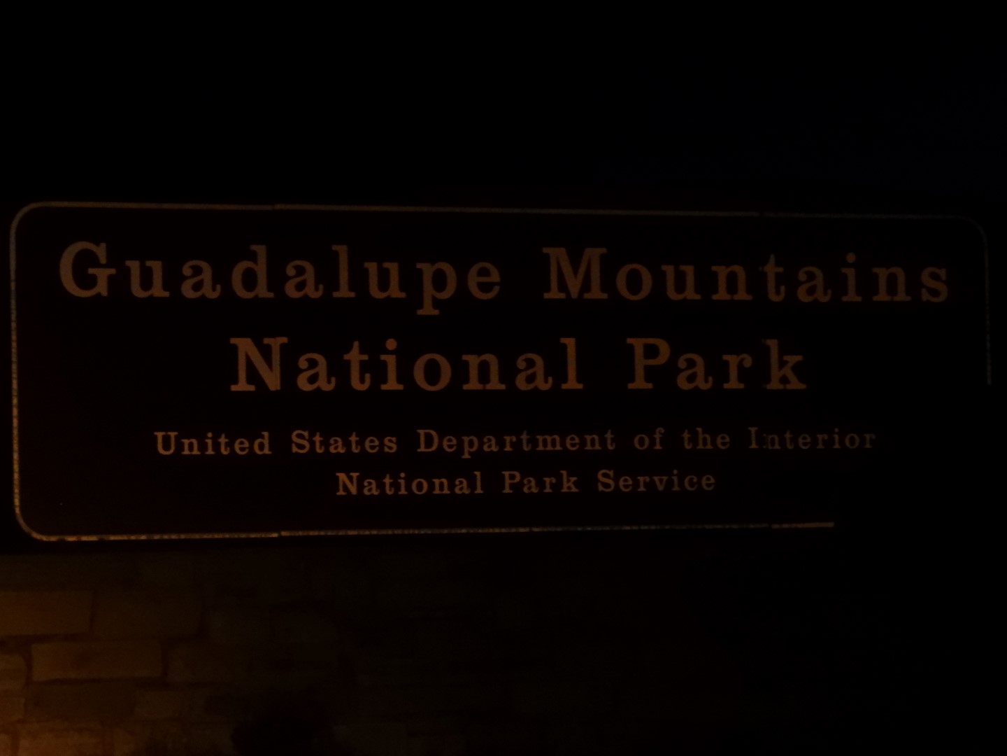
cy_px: 378
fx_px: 3927
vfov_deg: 11.0
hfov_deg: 14.6
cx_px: 504
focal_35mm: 135
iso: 1600
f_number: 5
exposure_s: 1/15
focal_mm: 24.2
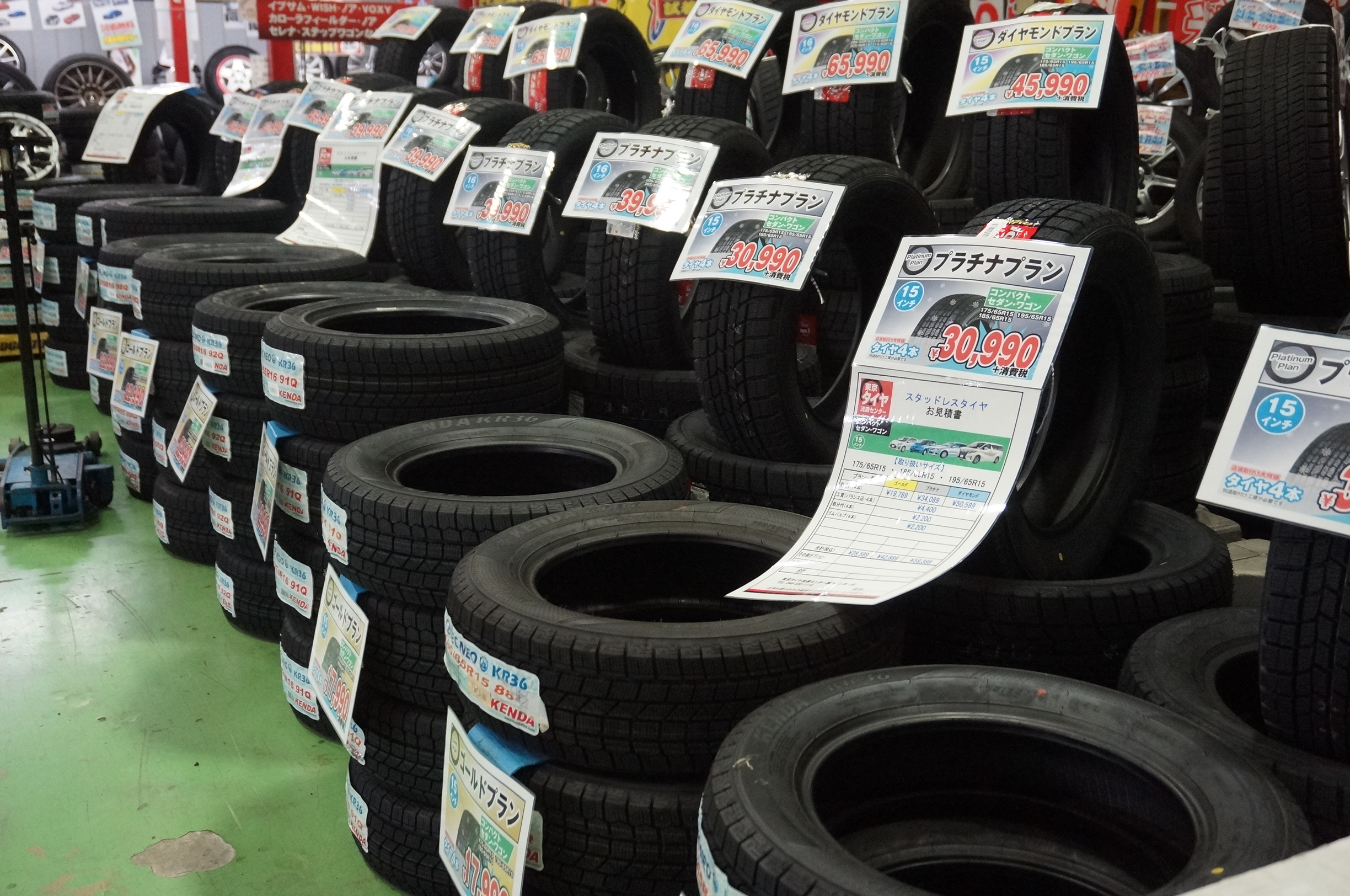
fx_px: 1404
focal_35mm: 38
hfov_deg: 51.4
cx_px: 675
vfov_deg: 35.4
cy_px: 448
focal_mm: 25
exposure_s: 1/160
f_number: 4.5
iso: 3200
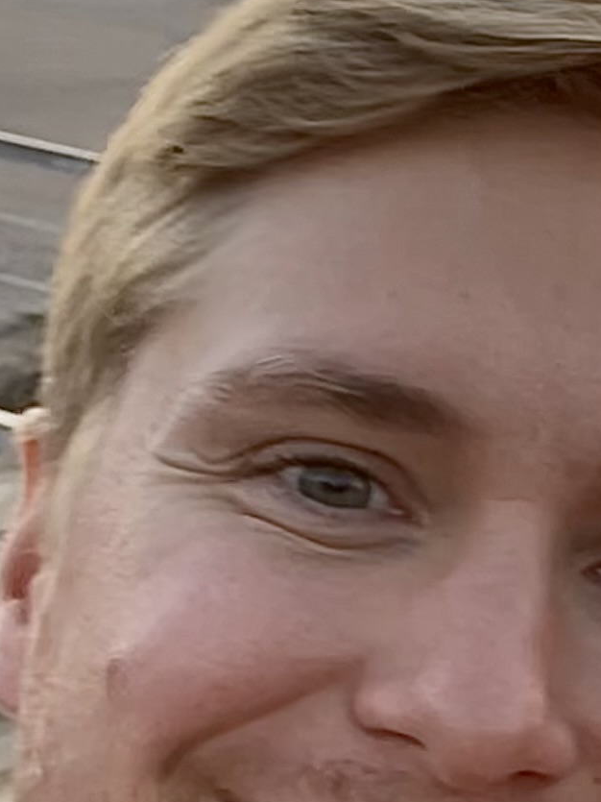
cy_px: 939
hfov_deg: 12.4
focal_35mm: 111
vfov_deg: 17.0
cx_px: 1032
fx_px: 2570
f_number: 2.2
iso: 100
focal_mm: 2.71
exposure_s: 1/60
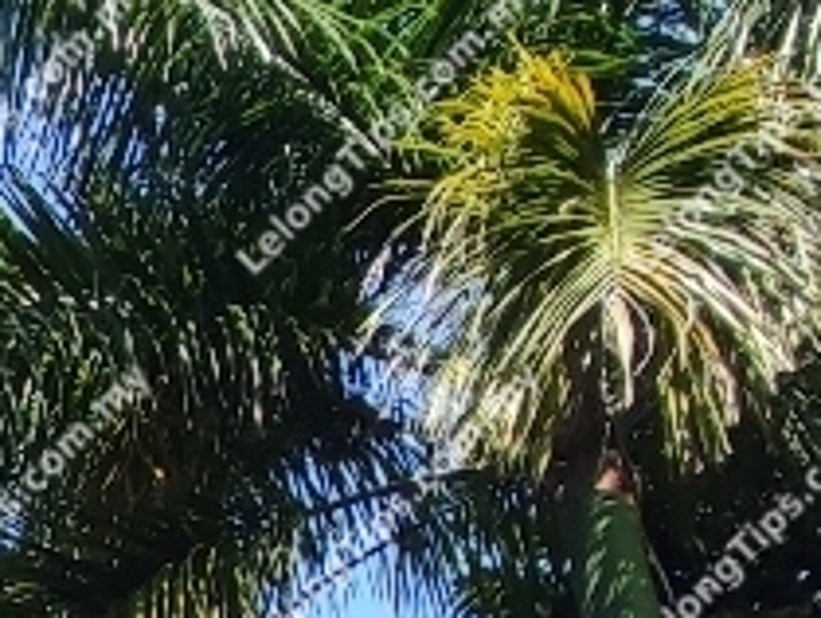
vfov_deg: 14.4
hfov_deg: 15.7
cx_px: -887
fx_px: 2256
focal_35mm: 95
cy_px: 974
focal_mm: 1.65
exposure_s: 1/513
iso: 50
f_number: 2.2
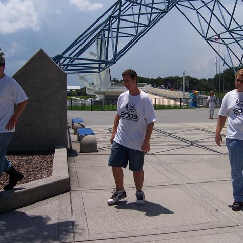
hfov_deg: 39.0
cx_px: 147
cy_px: 120
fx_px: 342
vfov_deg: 39.2
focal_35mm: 43
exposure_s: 1/1000
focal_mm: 6
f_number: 4.8
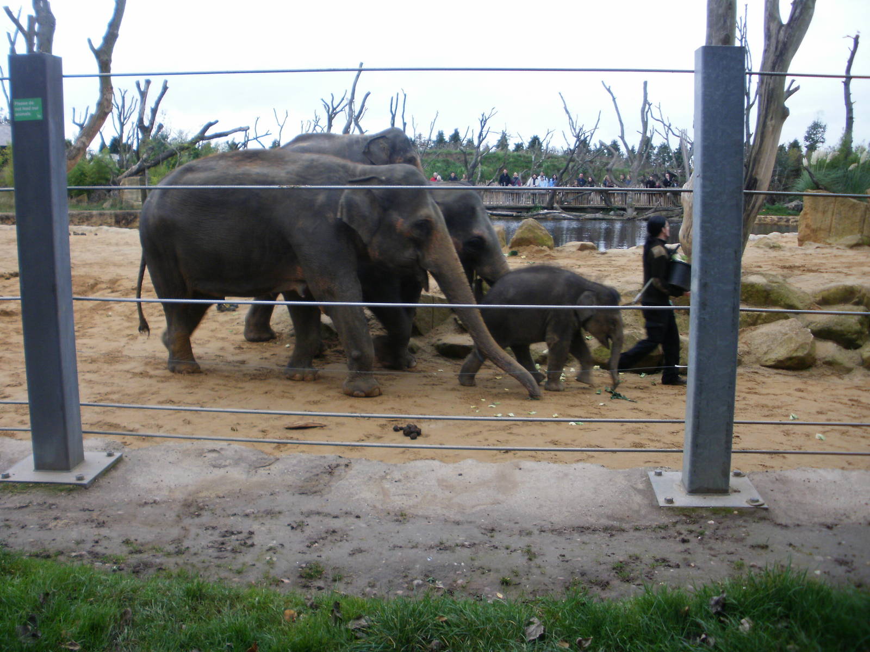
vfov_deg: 39.7
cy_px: 326
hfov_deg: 51.4
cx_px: 435
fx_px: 905
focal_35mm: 36
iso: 100
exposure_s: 1/60
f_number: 3.5
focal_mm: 6.3
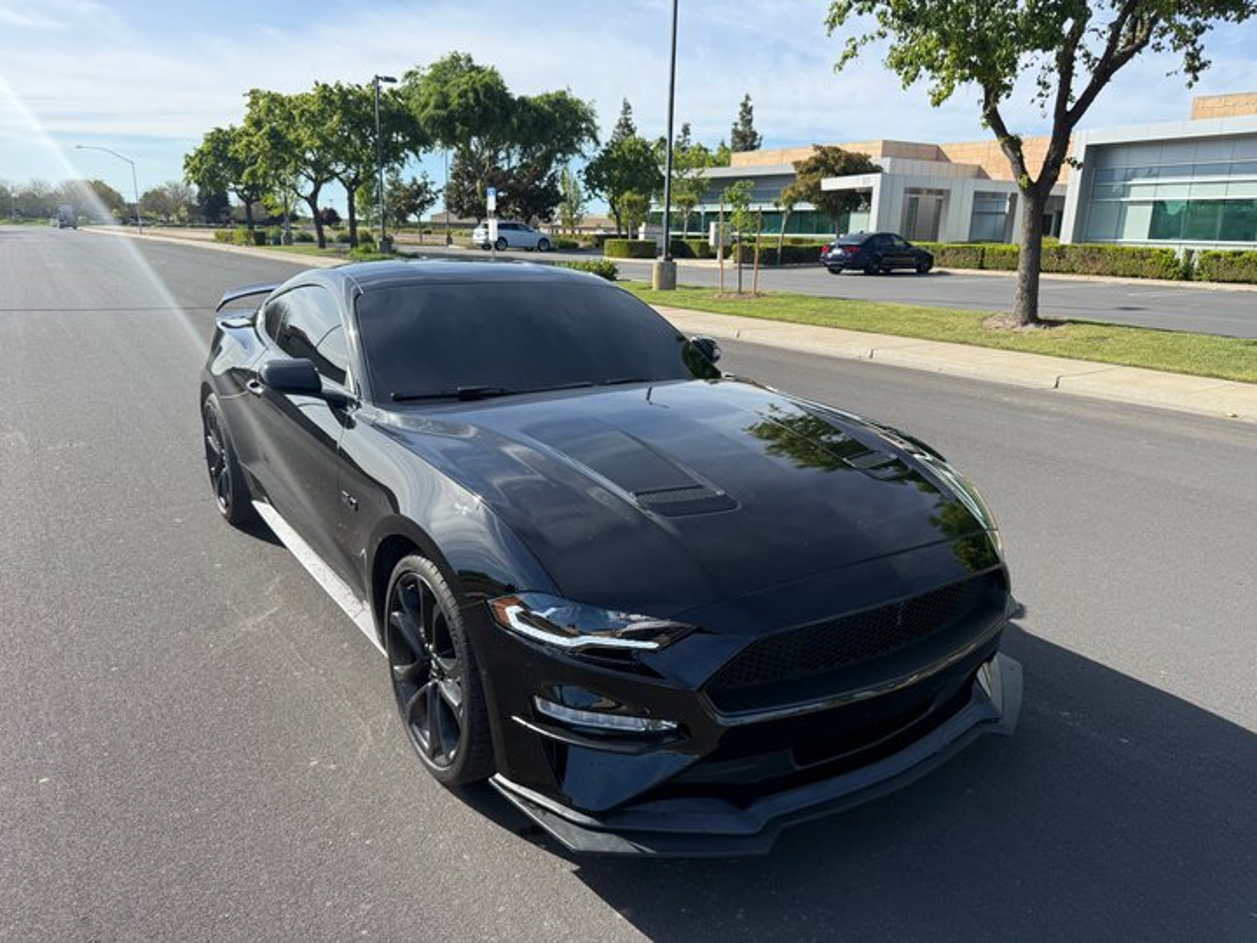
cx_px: 628
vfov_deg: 56.8
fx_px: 872
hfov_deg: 71.6
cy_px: 472
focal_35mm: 24
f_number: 1.78
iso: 100
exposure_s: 1/3021
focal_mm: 6.76
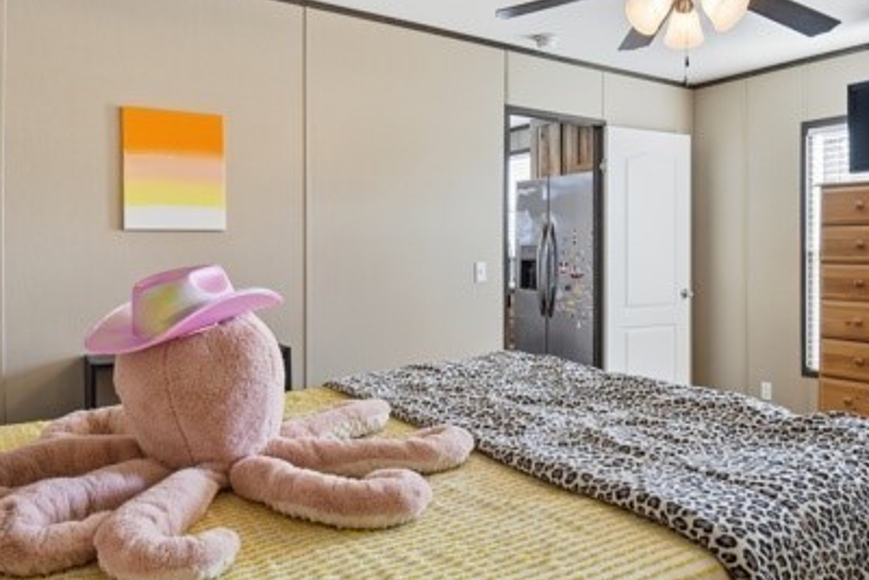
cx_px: 469
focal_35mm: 27
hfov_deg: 67.3
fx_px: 652
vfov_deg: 47.8
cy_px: 245
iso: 250
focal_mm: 12
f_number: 13
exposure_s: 1/60
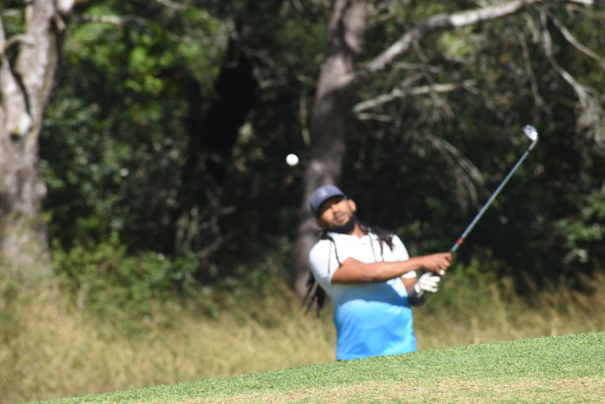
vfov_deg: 3.8
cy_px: 202
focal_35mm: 360
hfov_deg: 5.7
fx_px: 6055
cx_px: 302
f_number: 9
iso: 100
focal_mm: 240
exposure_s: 1/160
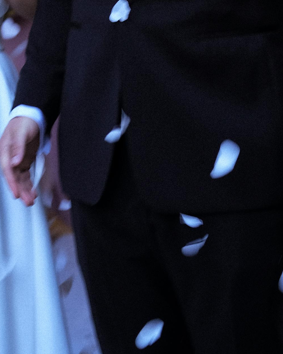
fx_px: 1696
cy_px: -102
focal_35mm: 162
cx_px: -6
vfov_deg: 11.6
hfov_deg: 9.5
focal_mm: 35
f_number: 2.5
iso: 160
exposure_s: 1/50
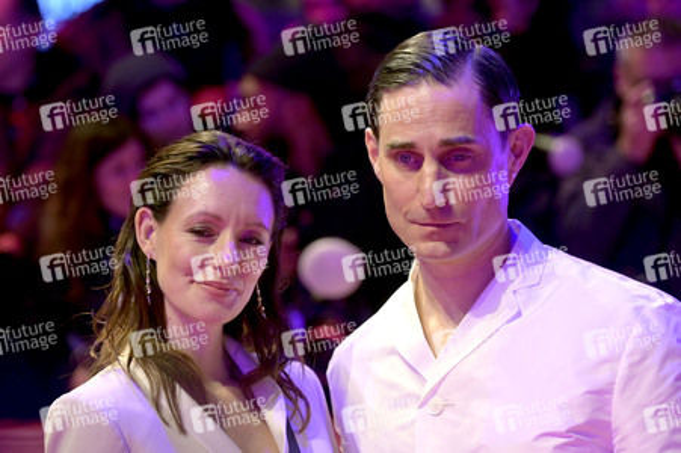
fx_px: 2117
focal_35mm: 112
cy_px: 226
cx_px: 340
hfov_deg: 18.3
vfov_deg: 12.2
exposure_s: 1/320
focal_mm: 112
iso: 1250
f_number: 3.5
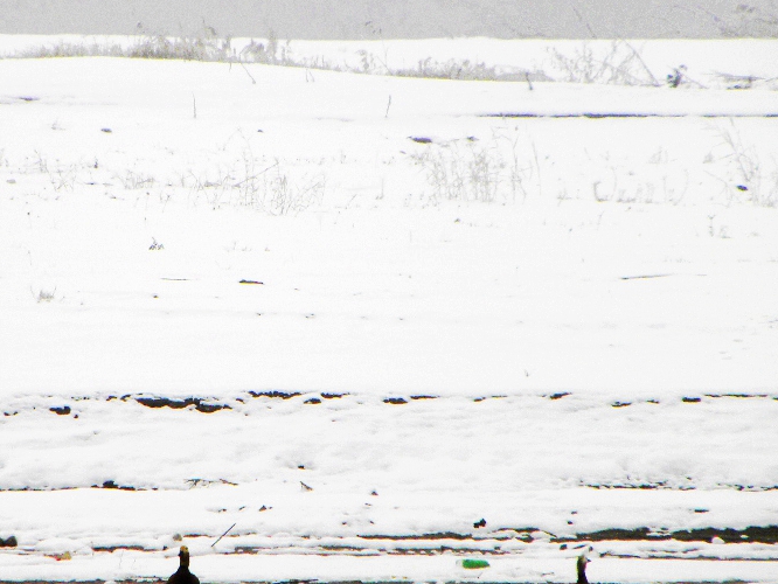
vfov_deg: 1.2
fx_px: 26957
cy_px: 257
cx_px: 202
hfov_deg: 1.7
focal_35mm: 1199
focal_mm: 110.4
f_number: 6.3
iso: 64
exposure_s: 1/380
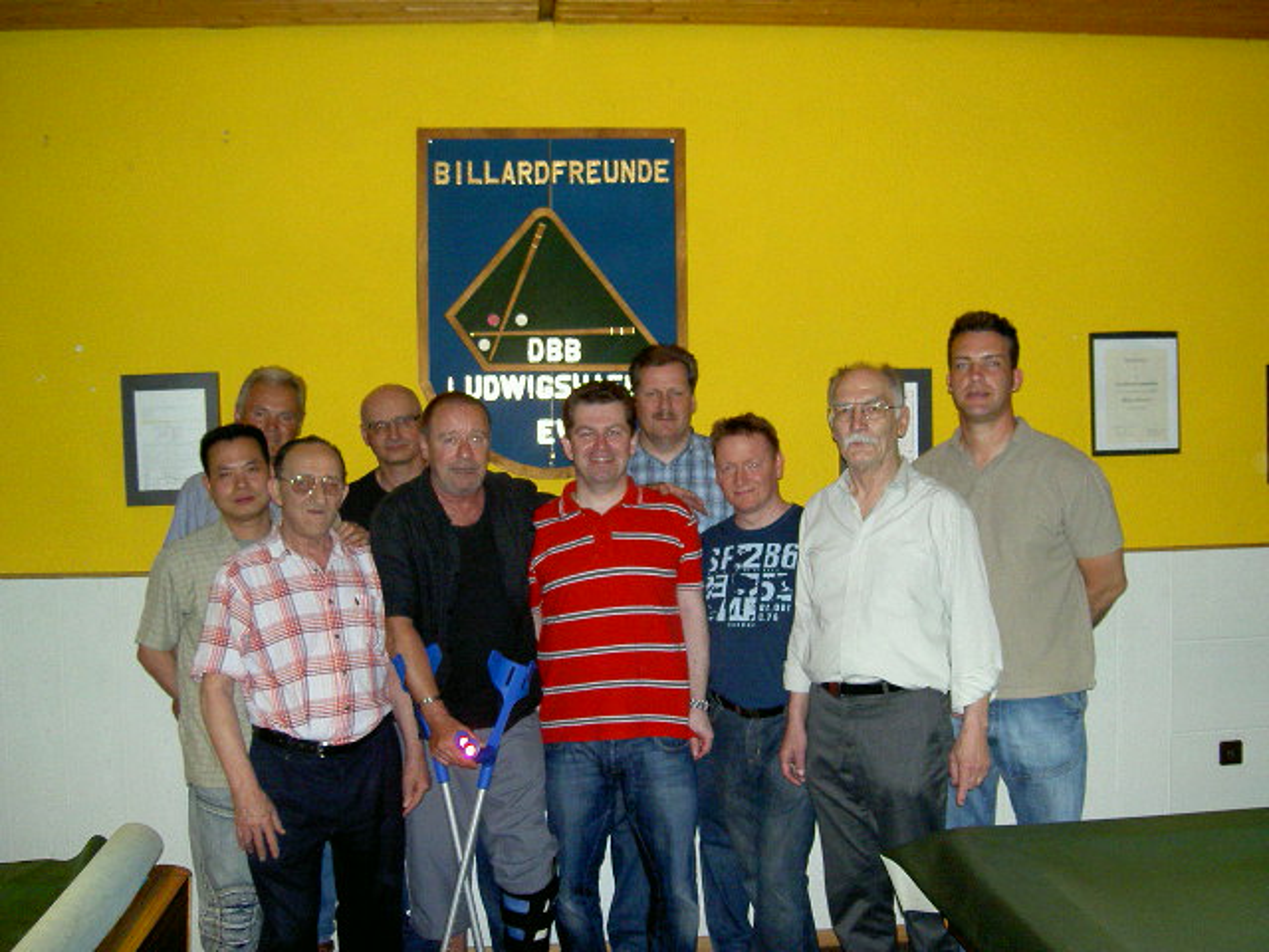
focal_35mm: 39
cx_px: 634
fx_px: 1430
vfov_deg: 36.8
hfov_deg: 47.9
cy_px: 476
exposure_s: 1/59.5
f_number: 2.8
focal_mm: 8
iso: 100
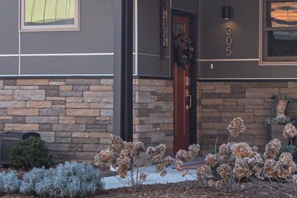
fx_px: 1064
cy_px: -7
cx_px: 101
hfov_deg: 15.9
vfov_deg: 10.5
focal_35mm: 129
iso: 320
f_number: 7.1
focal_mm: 32
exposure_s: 1/400
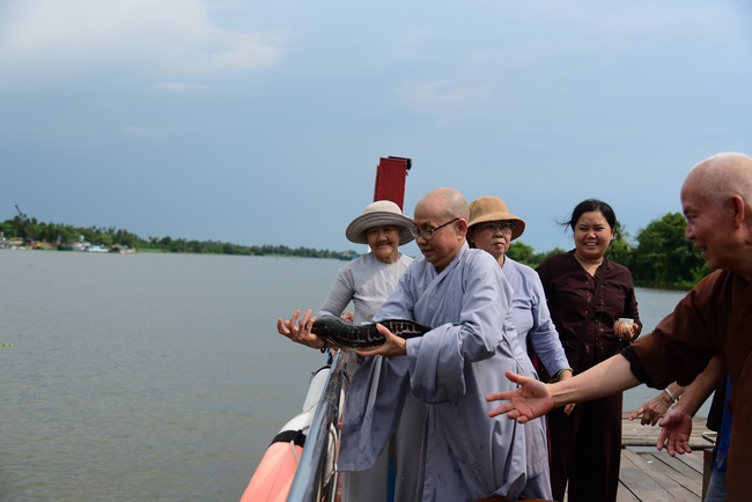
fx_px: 836
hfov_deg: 48.4
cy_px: 251
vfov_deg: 33.4
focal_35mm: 40
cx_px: 376
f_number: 4
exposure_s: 1/4000
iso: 320
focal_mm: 40
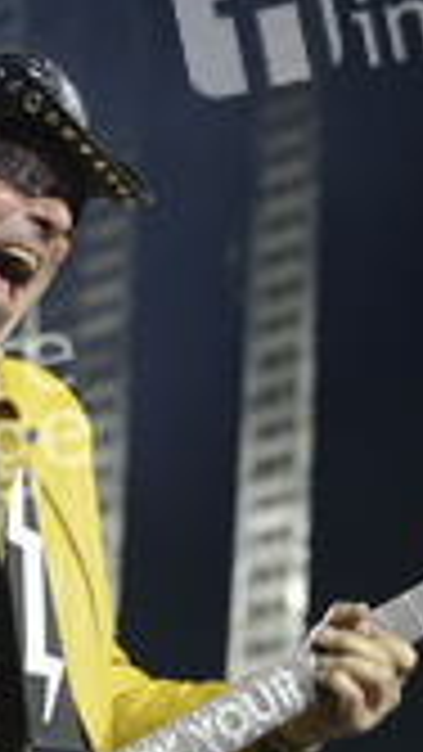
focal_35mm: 176
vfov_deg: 12.1
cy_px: 666
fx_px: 3508
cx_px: -9
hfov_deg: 6.9
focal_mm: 70
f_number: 4
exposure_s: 1/640
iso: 1250
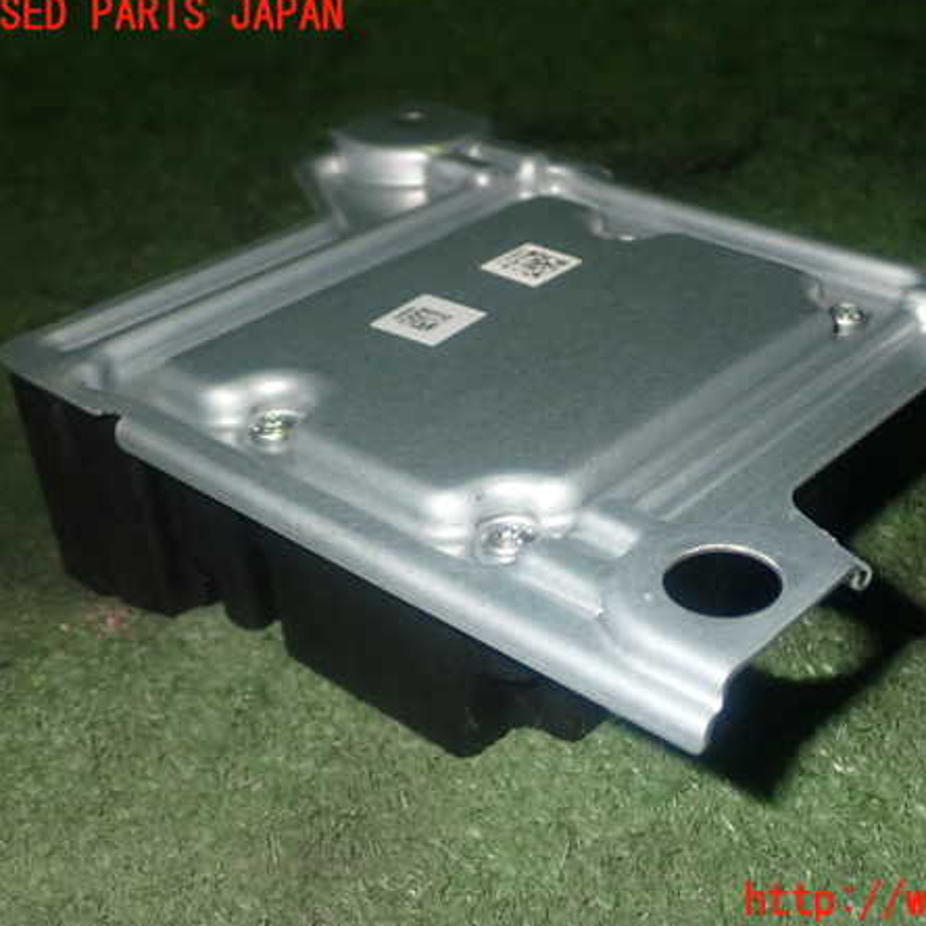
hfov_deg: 34.5
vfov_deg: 34.7
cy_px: 459
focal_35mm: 49
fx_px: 1483
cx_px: 590
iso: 400
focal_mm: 7.31
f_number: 8
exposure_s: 1/40
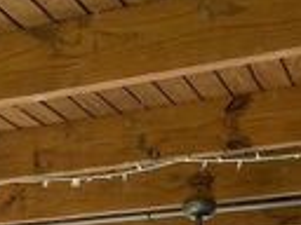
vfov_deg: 16.1
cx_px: 146
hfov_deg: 25.0
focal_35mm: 78
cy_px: 397
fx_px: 678
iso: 25
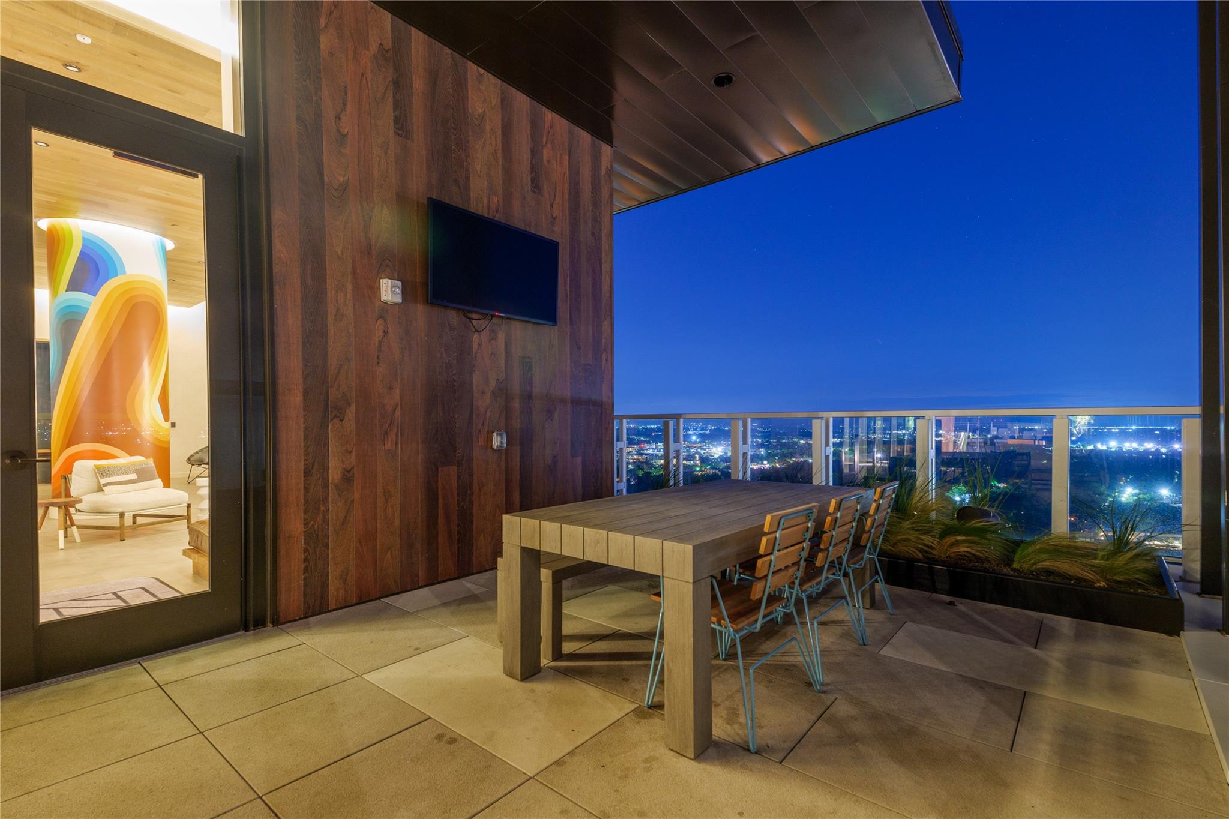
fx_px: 546
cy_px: 410
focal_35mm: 16
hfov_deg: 96.7
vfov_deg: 73.7
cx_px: 614
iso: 200
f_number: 5
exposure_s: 10
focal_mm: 16
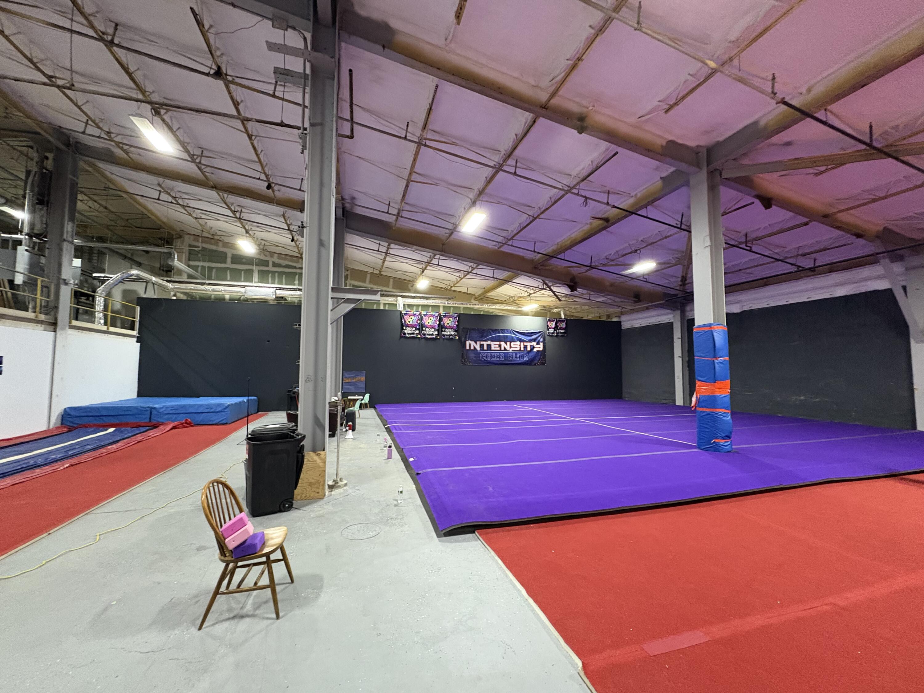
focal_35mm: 14
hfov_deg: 102.1
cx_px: 462
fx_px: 374
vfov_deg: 85.7
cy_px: 346
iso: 640
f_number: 2.2
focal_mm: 2.22
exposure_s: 1/60
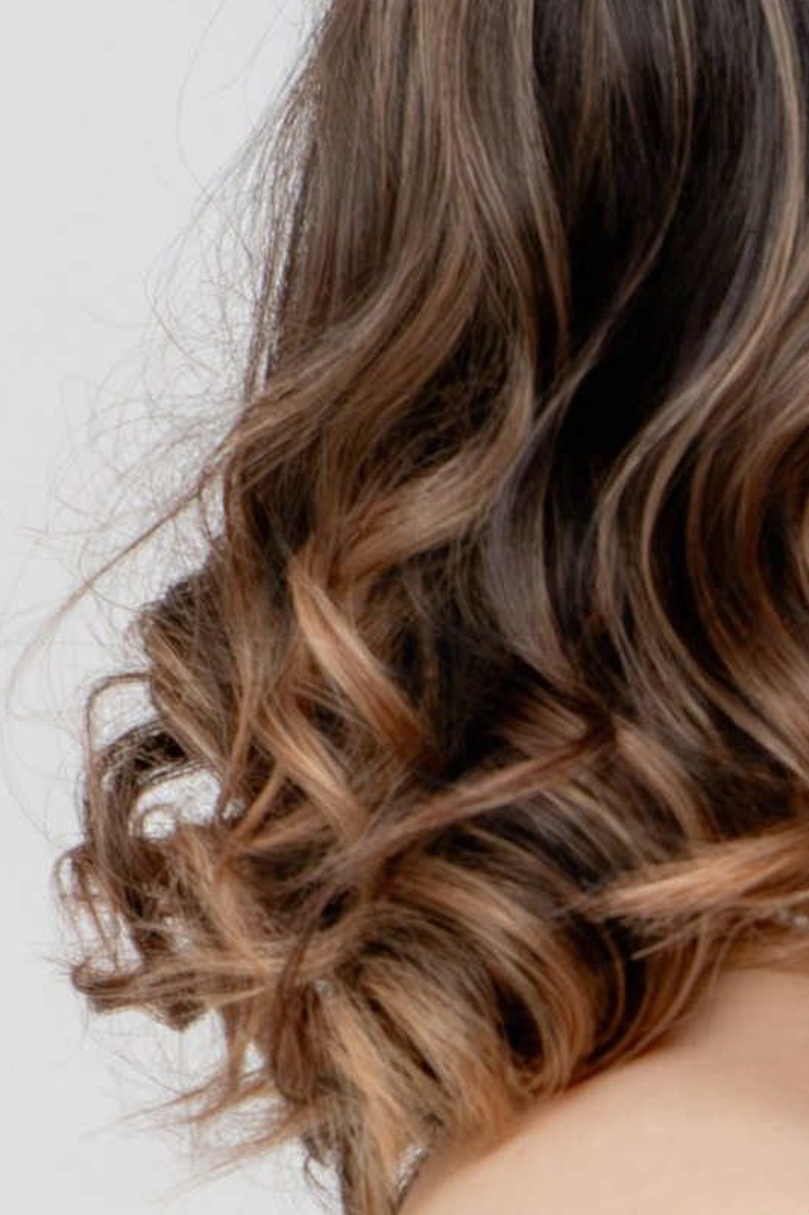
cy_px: 1754
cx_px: 1330
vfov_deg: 9.3
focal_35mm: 216
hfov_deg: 6.3
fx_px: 7284
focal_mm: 30
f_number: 6.4
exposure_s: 1/200
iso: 1000
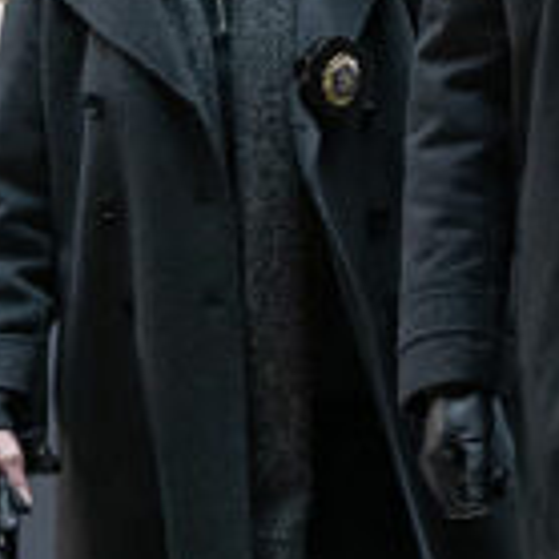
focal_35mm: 412
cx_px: 386
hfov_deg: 4.3
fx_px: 7527
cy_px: 294
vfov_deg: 4.3
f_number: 3.5
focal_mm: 88
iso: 5000
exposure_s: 1/320
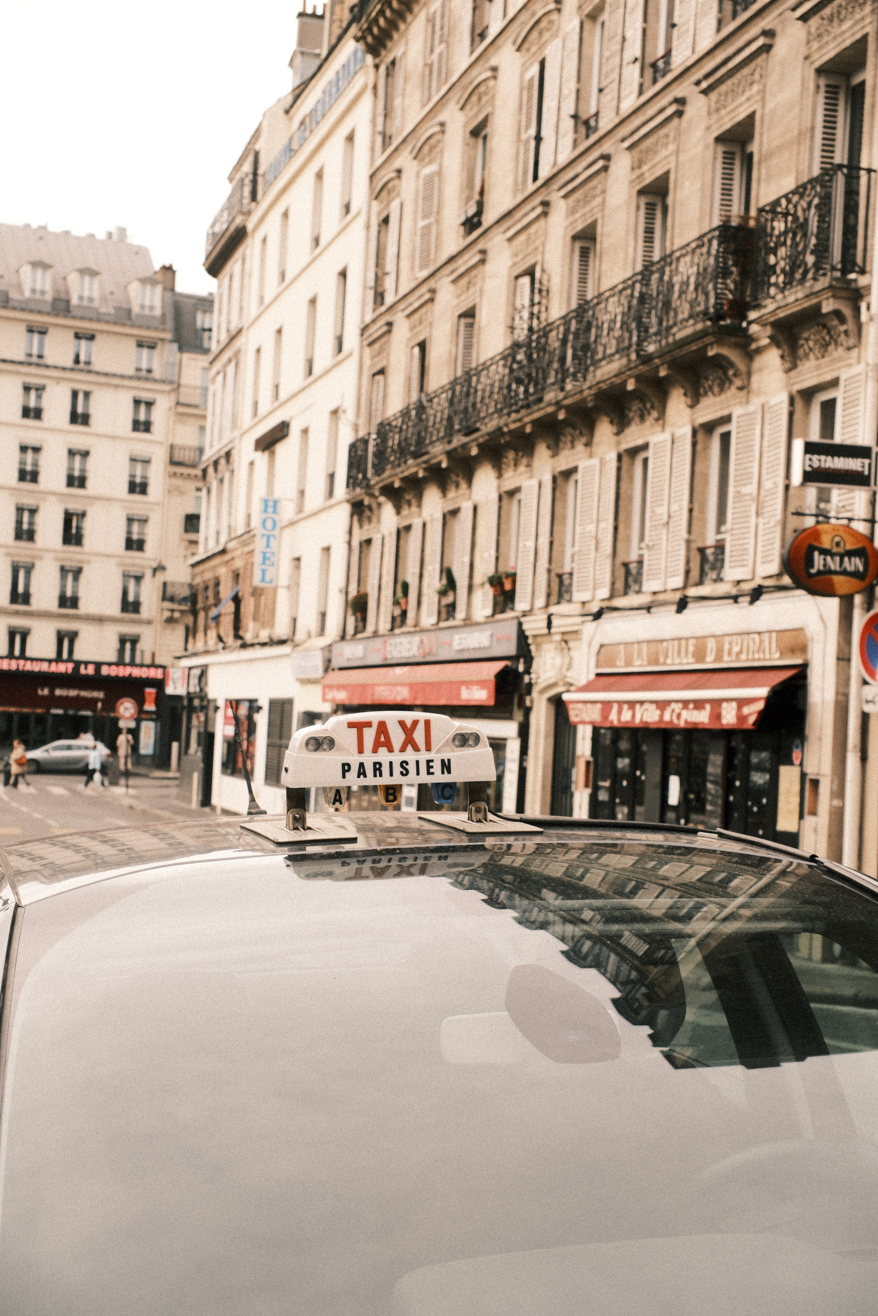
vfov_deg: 39.6
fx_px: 1829
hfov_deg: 27.0
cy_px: 658
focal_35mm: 50
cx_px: 439
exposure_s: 1/180
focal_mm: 33
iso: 320
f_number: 5
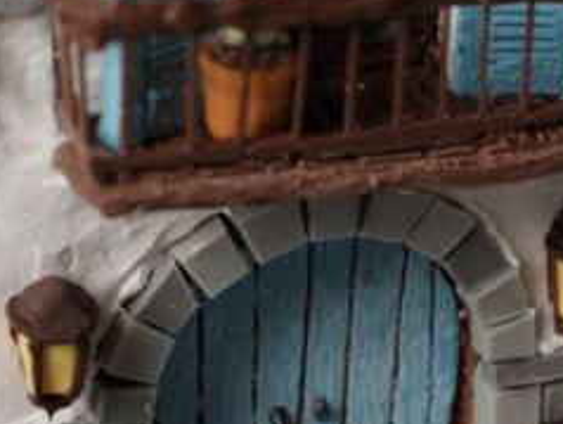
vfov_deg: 12.3
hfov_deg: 16.4
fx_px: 1954
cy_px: 399
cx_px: 371
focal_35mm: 120
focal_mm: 26
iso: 200
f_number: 2.8
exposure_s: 1/50
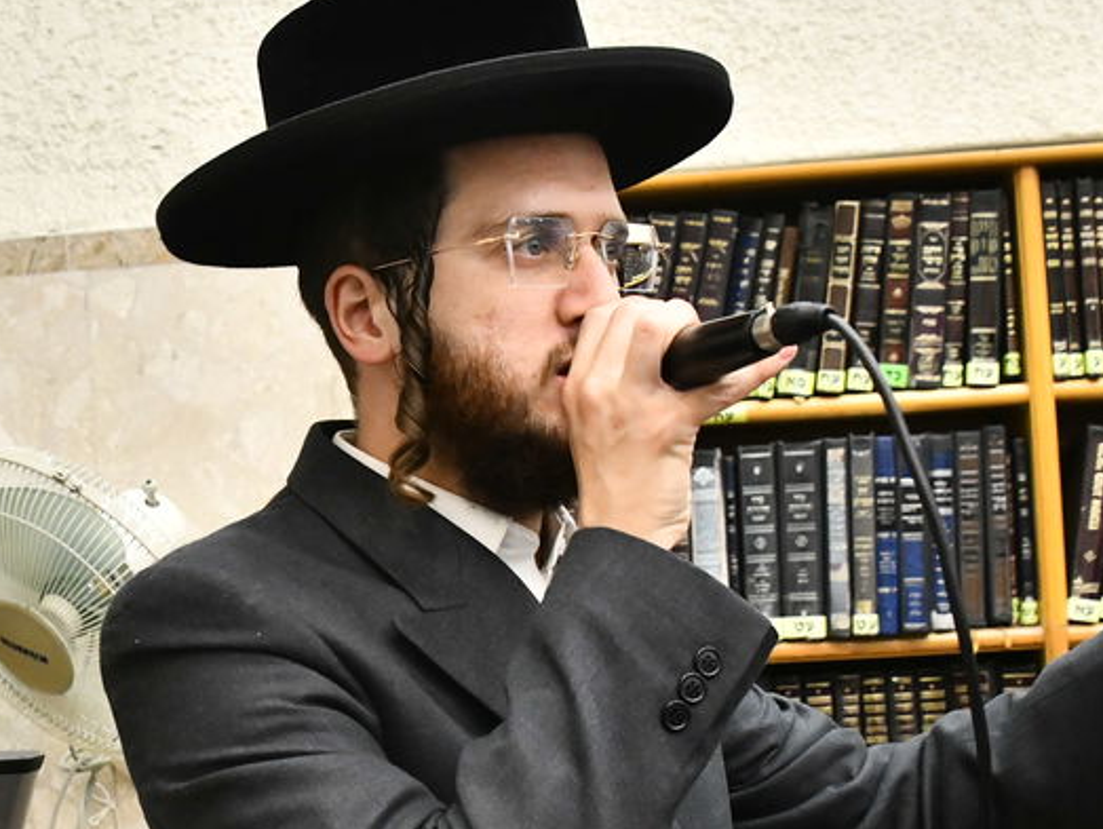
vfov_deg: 20.4
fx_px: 2296
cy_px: 501
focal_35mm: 72
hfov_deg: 26.3
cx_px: 160
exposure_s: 1/250
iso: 2500
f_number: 5.6
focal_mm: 28
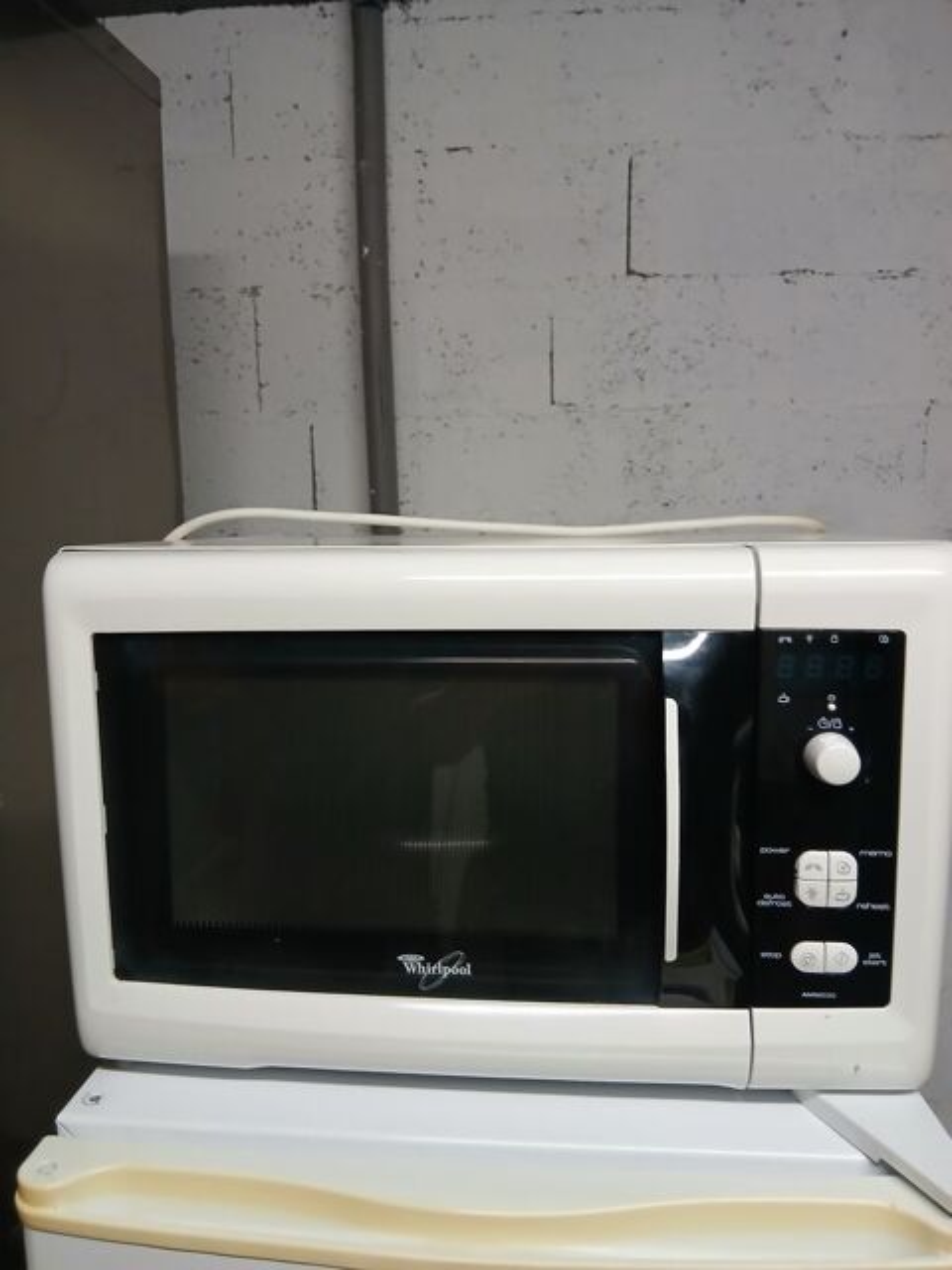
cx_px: 476
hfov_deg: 53.1
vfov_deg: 67.3
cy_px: 635
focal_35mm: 26
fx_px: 953
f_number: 1.8
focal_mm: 3.98
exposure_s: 1/50
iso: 320
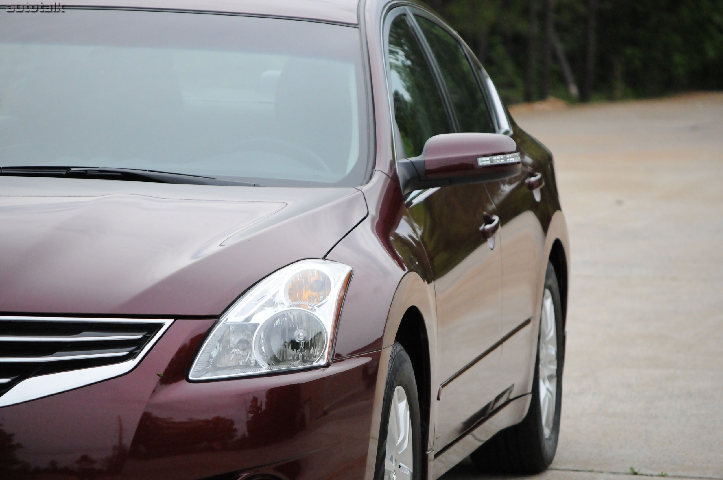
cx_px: 362
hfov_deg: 11.0
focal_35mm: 188
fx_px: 3761
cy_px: 240
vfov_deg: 7.3
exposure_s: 1/800
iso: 2000
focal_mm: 125
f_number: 5.6
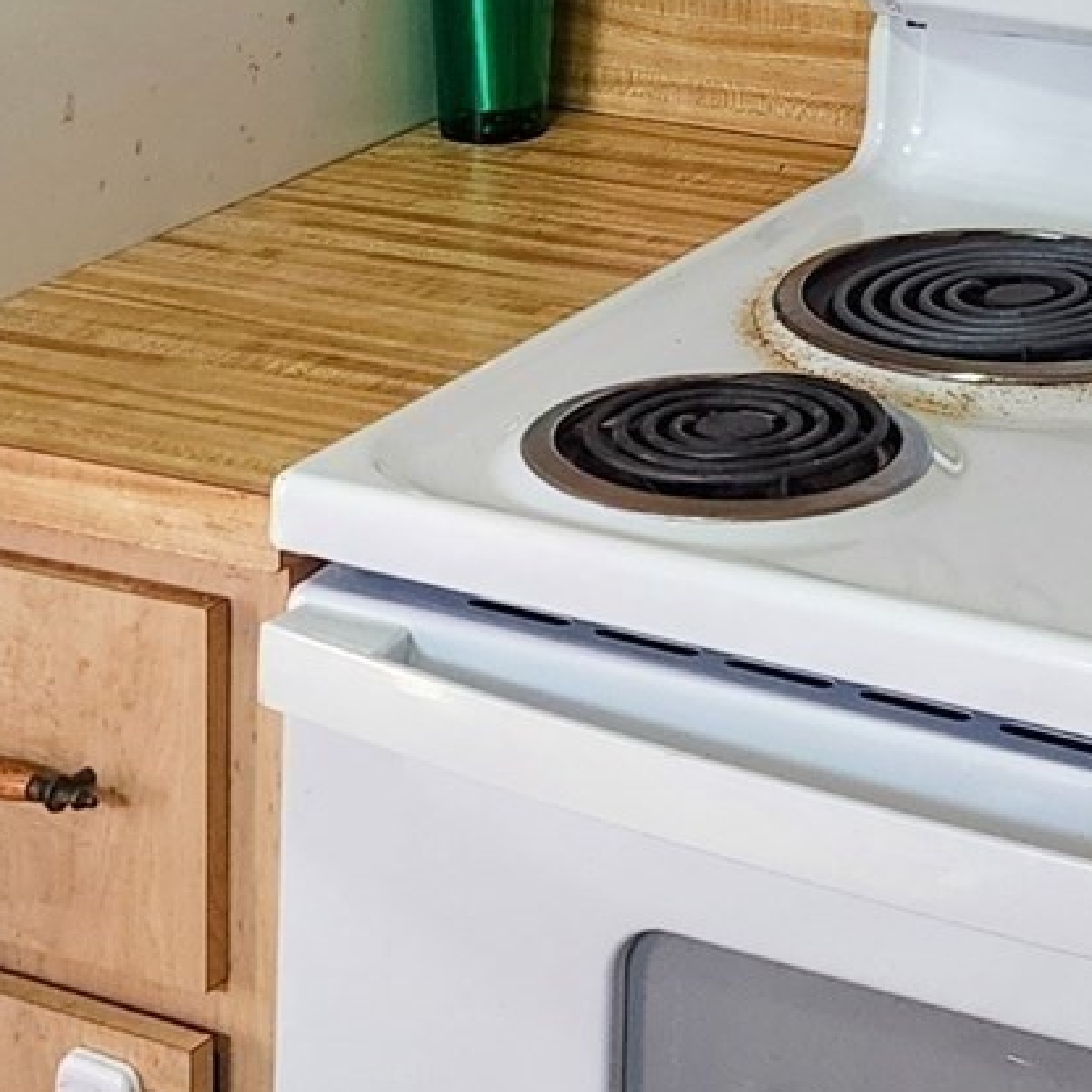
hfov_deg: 16.9
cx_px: 1168
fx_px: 3569
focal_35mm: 100
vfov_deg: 16.5
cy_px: -323
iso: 200
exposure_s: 1/120
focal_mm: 6.4
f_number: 1.8
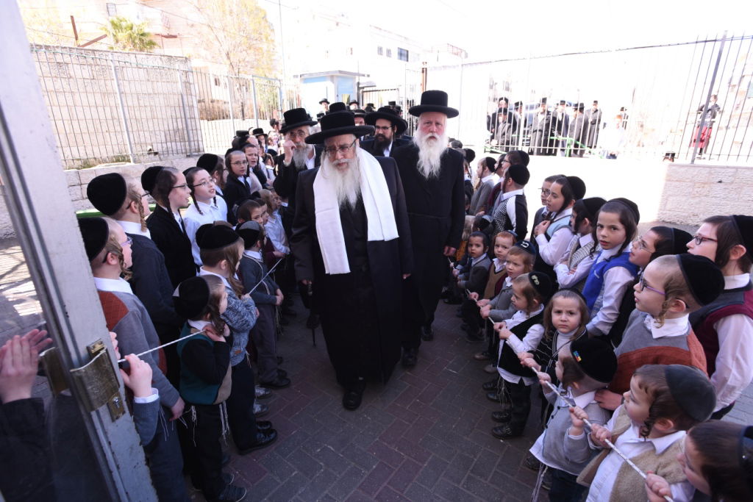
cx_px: 376
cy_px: 251
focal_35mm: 19
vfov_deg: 64.6
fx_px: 397
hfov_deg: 86.9
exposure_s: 1/160
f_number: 5.6
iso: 250
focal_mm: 19
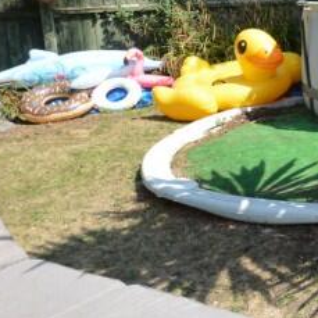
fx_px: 592
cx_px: 587
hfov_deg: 20.3
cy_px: 86
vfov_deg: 29.6
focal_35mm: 57
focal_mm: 10
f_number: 8
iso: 200
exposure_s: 1/250
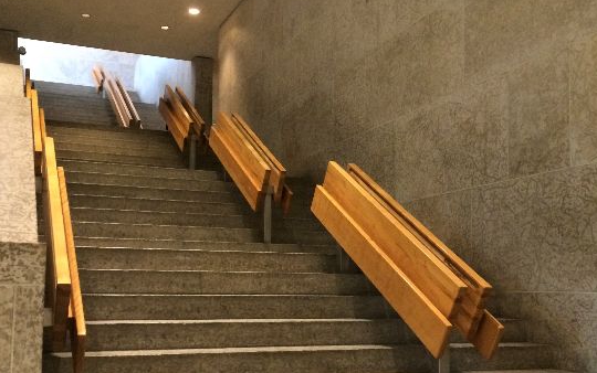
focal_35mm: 42
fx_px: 684
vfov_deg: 30.4
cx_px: 275
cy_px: 241
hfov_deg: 47.1
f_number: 2.2
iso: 320
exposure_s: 1/30
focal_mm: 4.15
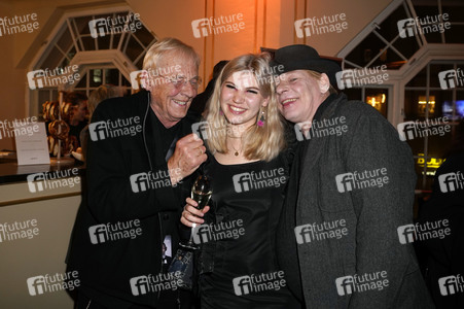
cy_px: 154
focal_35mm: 28
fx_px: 361
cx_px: 232
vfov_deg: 46.3
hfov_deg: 65.5
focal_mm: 28
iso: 1600
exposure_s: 1/50
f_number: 5.6
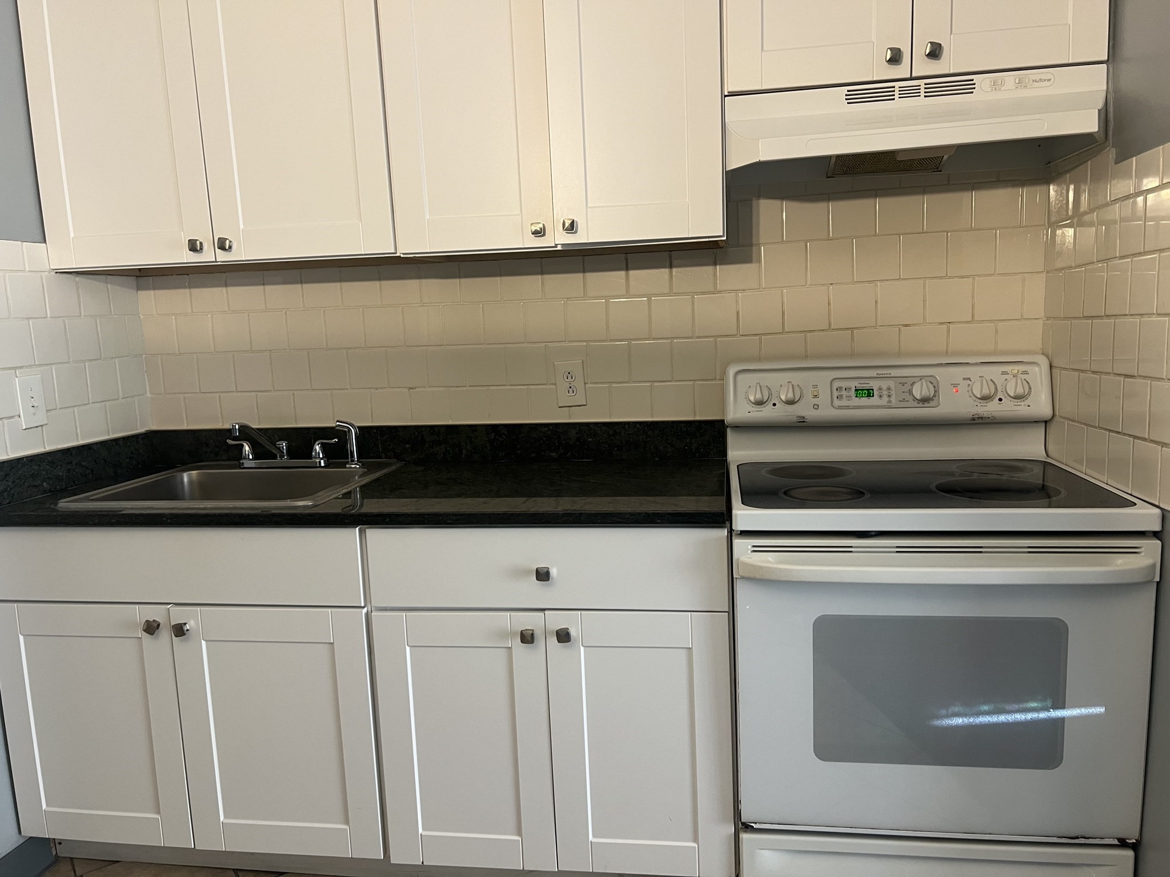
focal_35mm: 26
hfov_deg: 67.3
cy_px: 438
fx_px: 879
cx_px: 585
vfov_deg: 53.1
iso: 100
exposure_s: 1/60
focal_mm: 5.7
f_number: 1.5
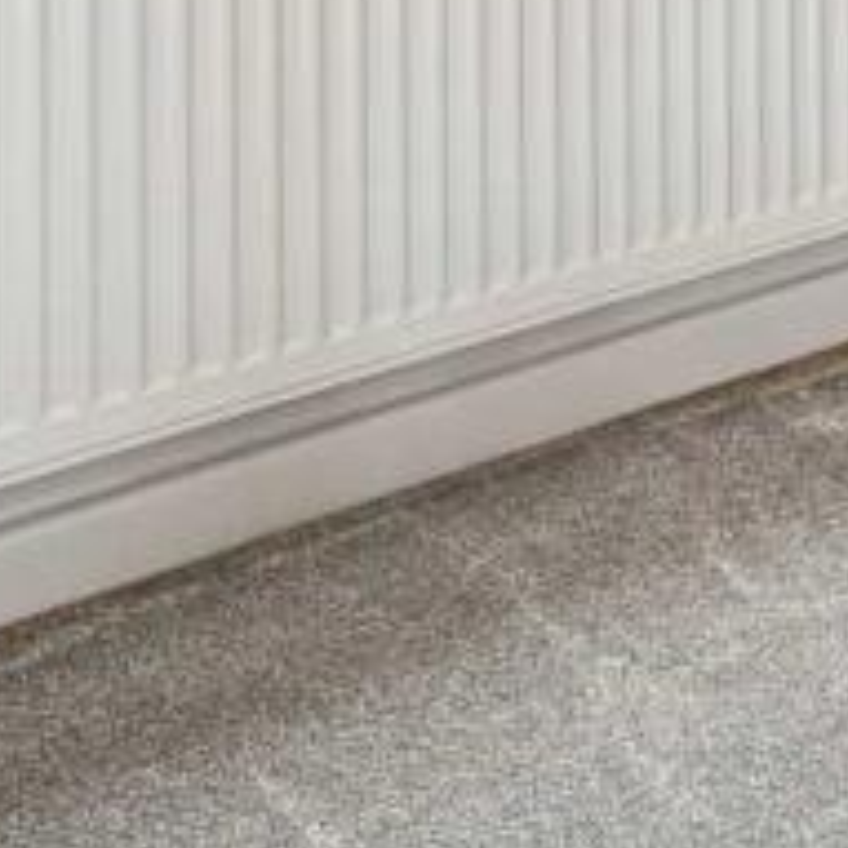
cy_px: -511
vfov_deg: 19.7
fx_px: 2023
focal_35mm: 73
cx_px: 1638
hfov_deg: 17.7
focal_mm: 16
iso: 160
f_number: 8
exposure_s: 1/30
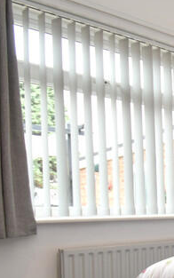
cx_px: 366
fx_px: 379
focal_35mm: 50
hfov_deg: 17.1
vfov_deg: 39.4
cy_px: 201
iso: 400
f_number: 5
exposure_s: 1/200
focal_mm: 10
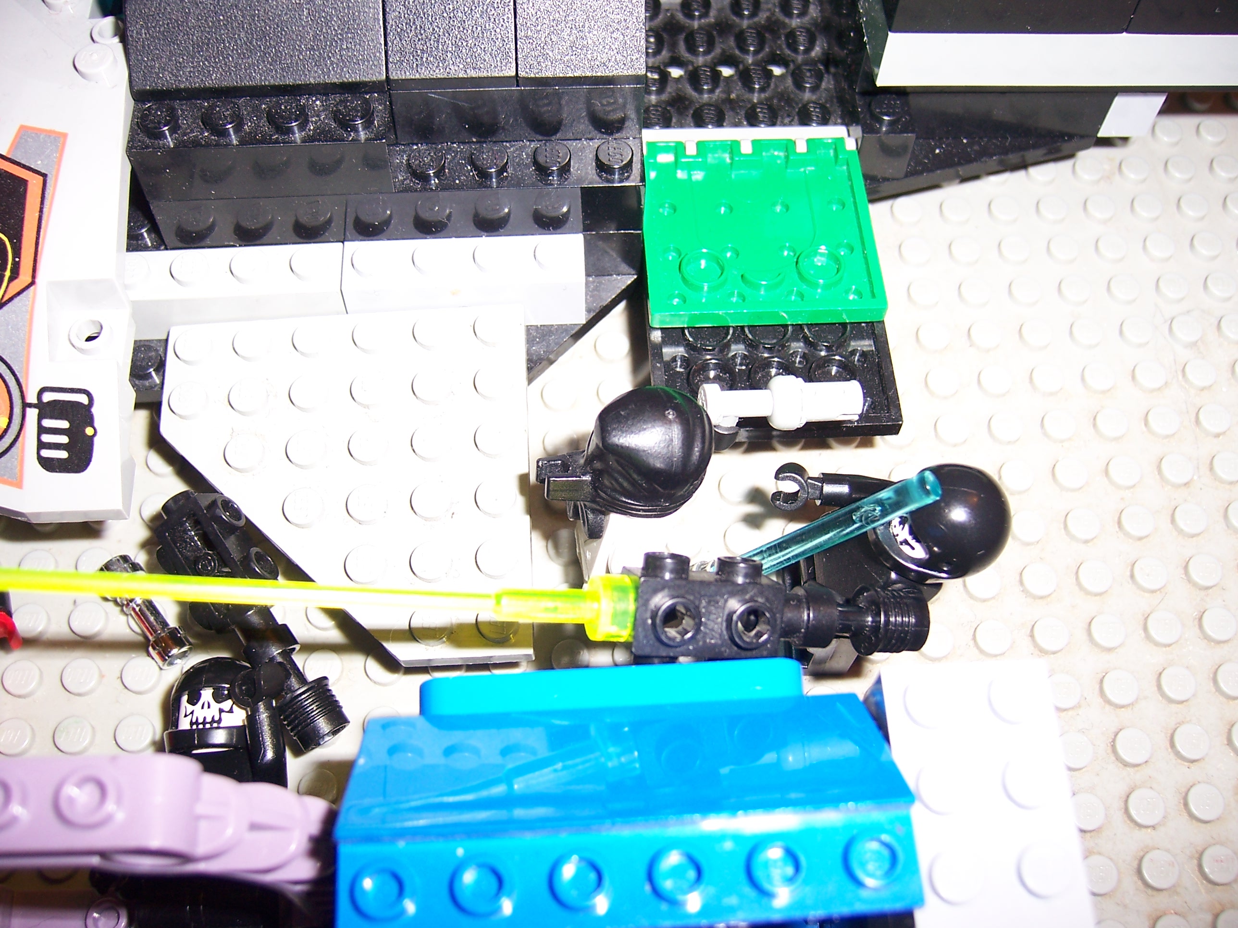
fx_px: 1287
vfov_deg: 39.7
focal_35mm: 36
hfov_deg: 51.4
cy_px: 464
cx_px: 619
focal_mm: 6.2
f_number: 2.8
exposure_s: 1/60
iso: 80
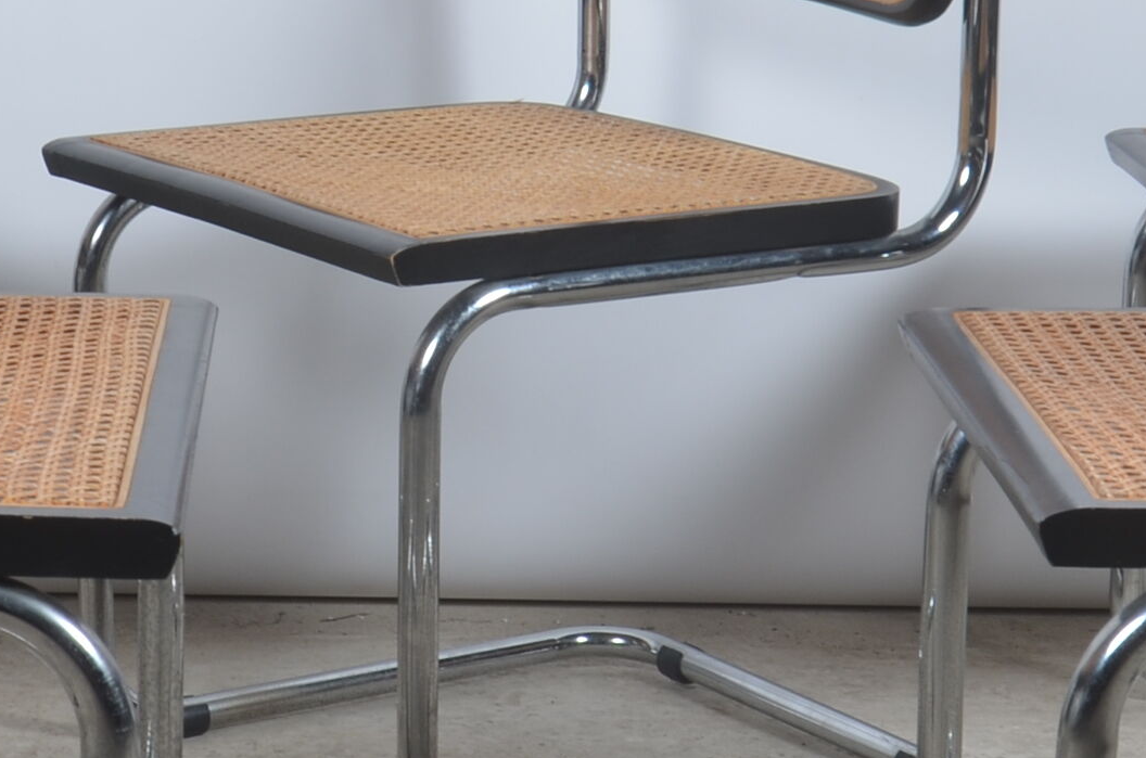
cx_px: 446
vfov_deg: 13.0
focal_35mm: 105
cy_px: 346
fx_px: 3335
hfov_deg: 19.5
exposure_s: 1/125
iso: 100
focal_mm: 20
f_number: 11
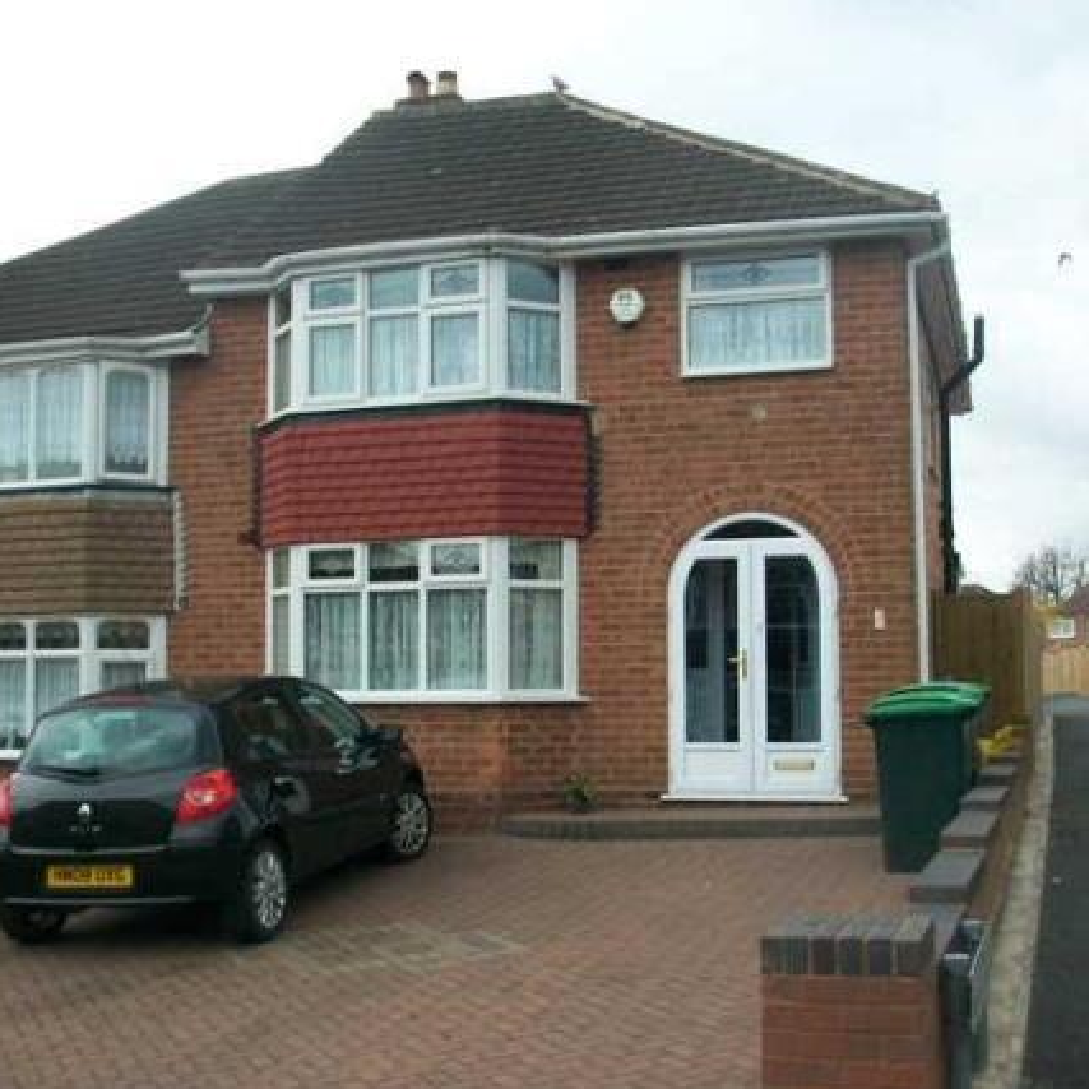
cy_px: 552
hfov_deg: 40.9
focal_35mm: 41
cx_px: 573
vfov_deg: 40.9
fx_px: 1459
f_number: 2.8
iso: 80
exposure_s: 1/320
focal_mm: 5.7
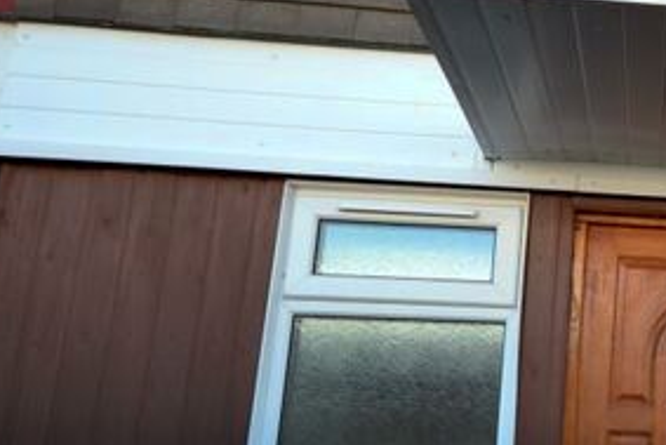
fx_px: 789
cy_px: 298
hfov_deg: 37.5
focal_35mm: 43
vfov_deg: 31.2
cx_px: 748
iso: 180
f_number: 5.6
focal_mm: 11.5
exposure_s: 1/125
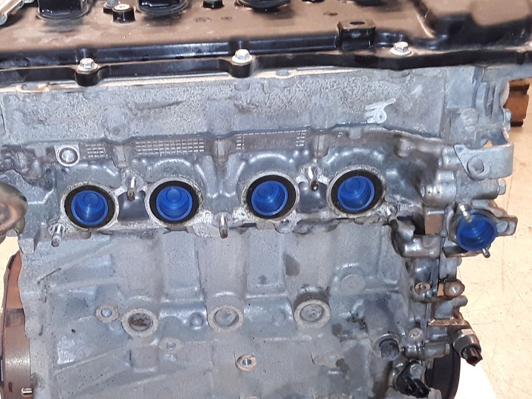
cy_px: 289
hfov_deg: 36.5
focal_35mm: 52
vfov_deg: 27.7
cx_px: 186
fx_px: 799
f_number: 1.9
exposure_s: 1/17
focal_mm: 2.91
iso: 100
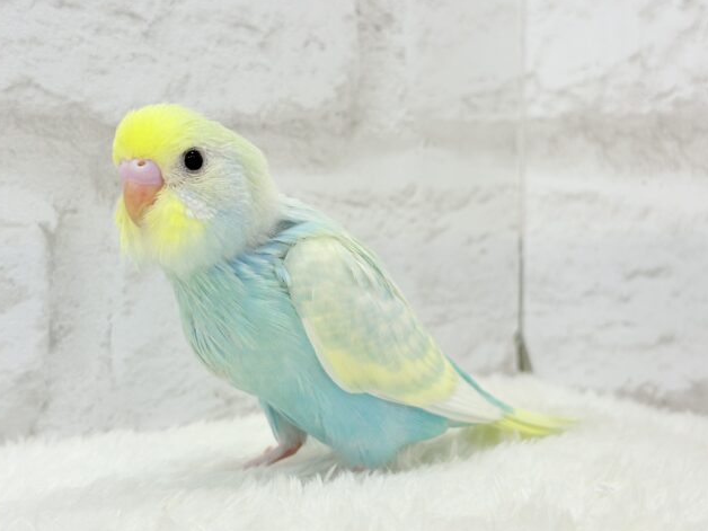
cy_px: 264
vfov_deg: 27.5
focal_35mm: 53
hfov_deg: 36.2
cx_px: 351
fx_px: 1084
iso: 64
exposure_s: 1/100
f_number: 1.6
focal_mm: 5.96
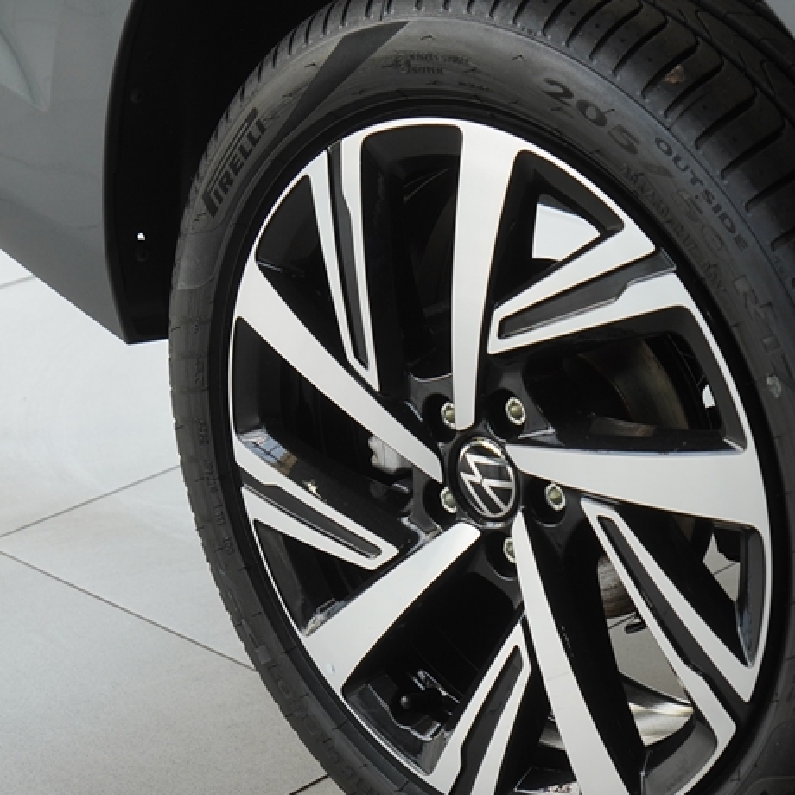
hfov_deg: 16.6
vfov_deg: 16.6
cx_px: 385
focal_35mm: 105
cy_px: 457
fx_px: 2727
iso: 250
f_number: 4
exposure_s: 1/160
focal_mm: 37
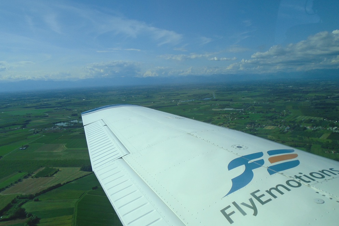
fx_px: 264
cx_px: 165
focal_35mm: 28
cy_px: 131
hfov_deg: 65.5
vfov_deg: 46.2
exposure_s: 1/250
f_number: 8
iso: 100
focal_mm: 4.6
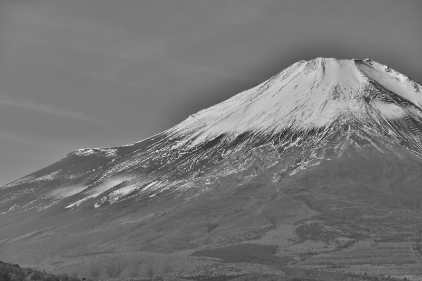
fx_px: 1582
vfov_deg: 10.2
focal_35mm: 135
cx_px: 211
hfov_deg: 15.2
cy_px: 140
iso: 100
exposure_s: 1/160
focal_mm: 135
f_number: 8
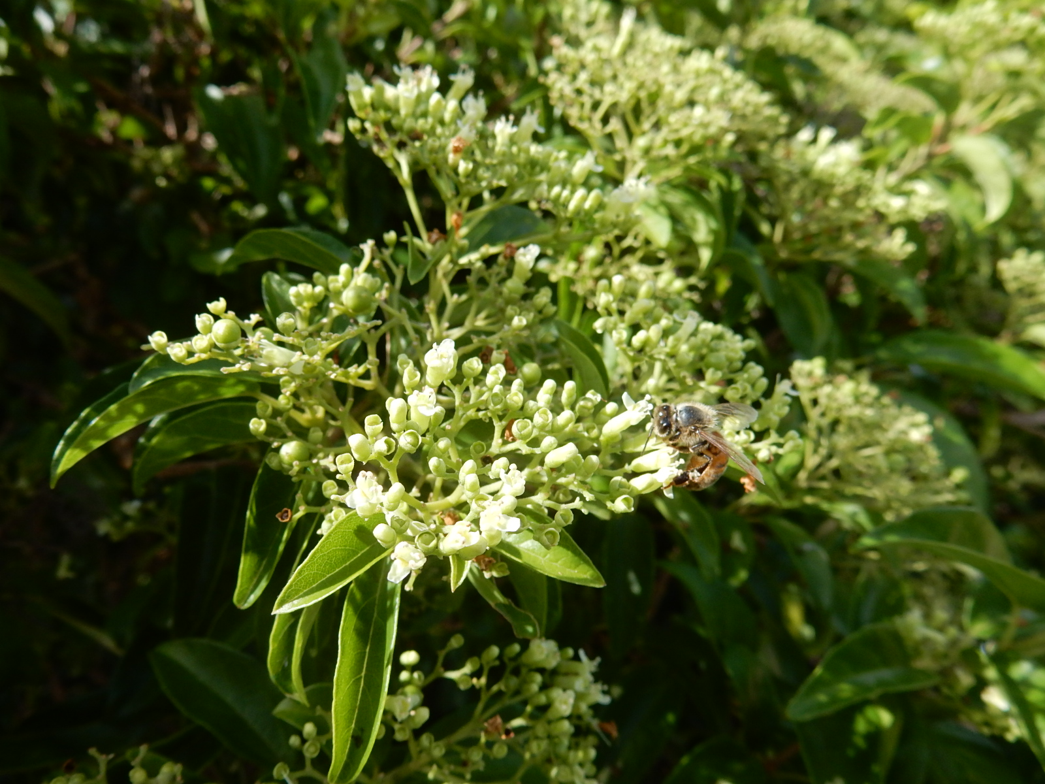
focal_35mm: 25
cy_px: 392
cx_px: 522
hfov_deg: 69.4
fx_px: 755
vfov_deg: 54.9
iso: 125
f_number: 3.7
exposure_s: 1/500
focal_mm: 4.5
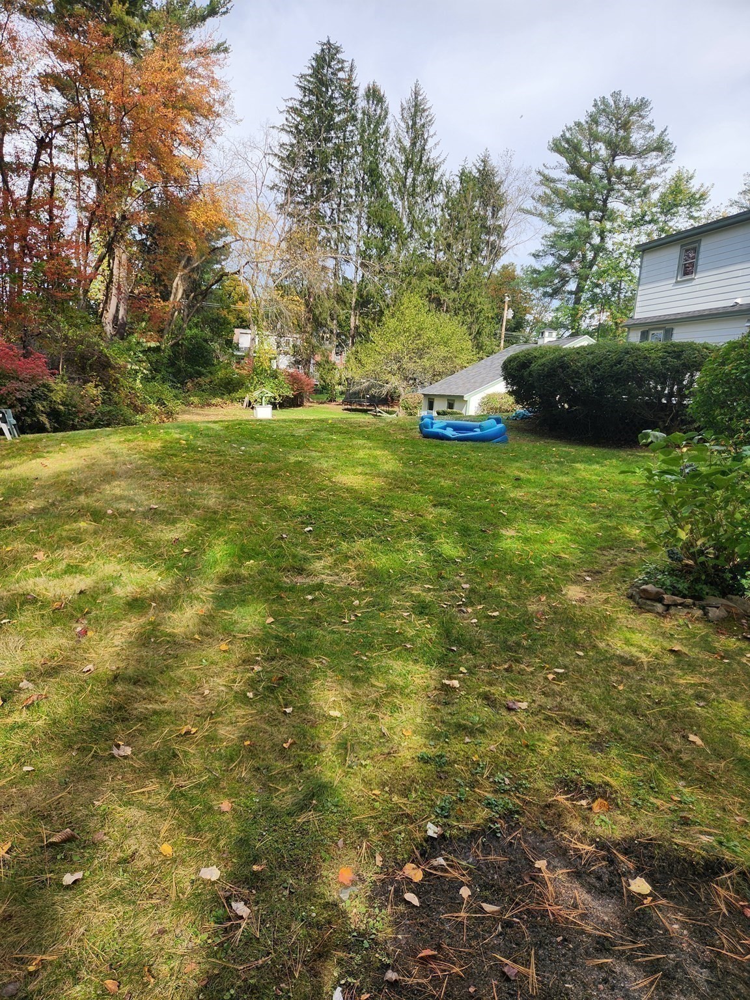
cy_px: 500
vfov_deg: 73.9
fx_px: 664
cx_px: 375
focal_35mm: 23
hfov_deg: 58.9
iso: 20
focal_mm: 5.4
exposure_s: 1/957
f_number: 1.8
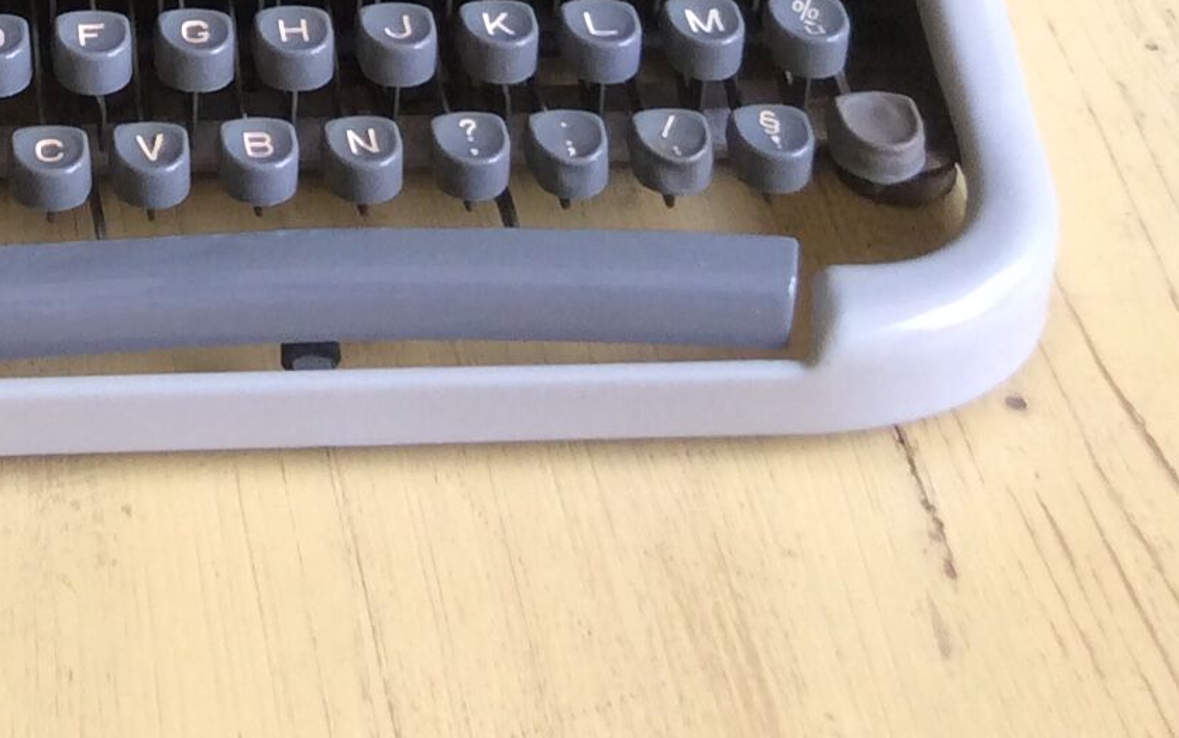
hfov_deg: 19.1
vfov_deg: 11.4
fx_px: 3375
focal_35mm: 105
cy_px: -662
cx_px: -87
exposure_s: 1/25
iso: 40
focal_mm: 3.3
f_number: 2.4
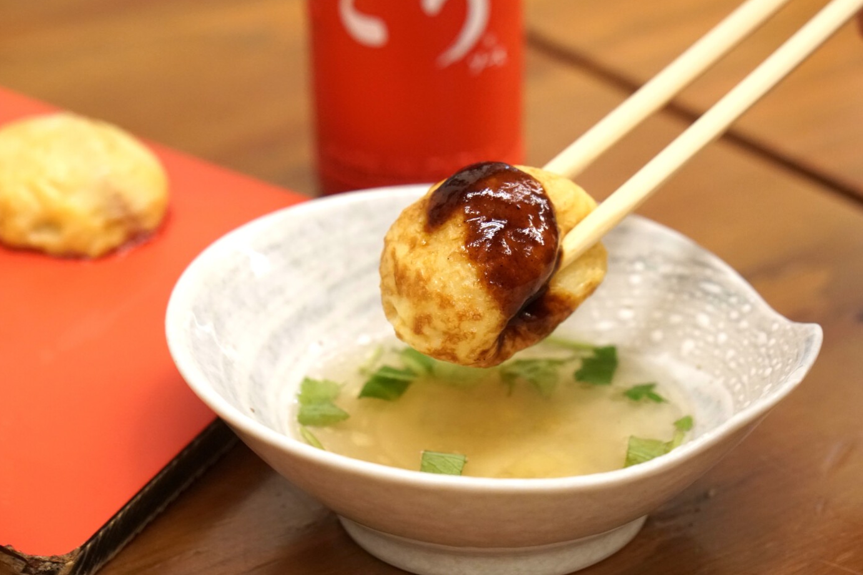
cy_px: 264
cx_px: 432
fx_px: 2732
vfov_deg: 12.0
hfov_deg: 17.9
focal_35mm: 114
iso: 2000
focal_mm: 70
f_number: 4.5
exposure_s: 1/160
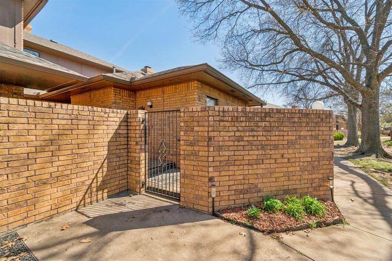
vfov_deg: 77.3
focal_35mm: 15
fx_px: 163
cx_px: 196
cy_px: 130
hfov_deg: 100.4
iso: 100
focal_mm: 10
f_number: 9
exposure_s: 1/400
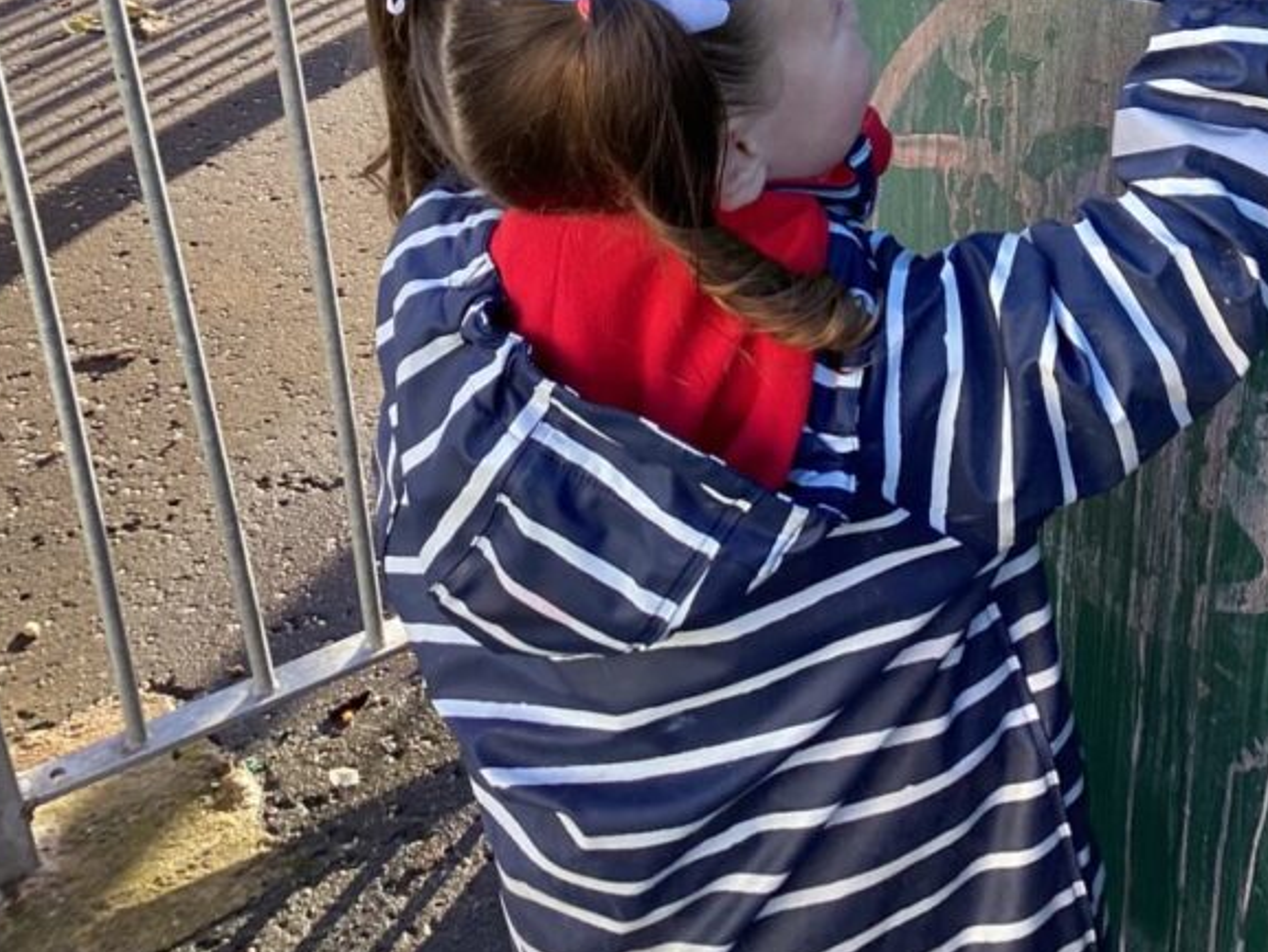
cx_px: 949
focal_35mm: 55
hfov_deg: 34.2
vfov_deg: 25.8
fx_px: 2015
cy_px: 121
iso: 40
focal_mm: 3.3
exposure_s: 1/120
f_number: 2.4
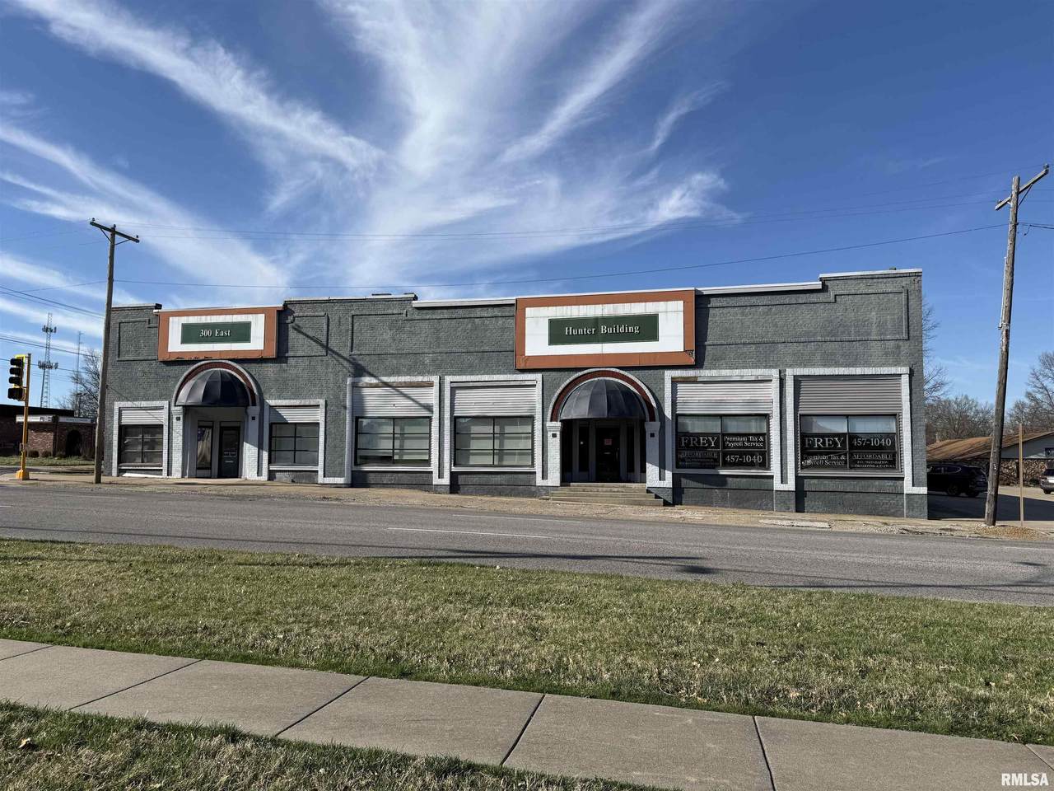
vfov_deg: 56.8
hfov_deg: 71.6
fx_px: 731
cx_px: 527
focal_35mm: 24
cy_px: 396
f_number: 1.78
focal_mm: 6.76
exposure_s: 1/6173
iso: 80
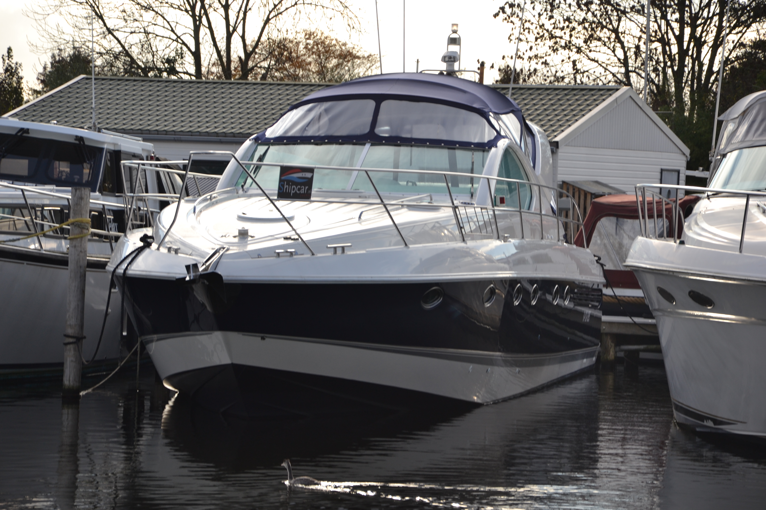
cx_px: 383
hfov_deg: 13.0
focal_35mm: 158
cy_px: 255
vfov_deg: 8.7
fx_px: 3351
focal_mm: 105
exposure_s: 1/200
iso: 100
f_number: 9
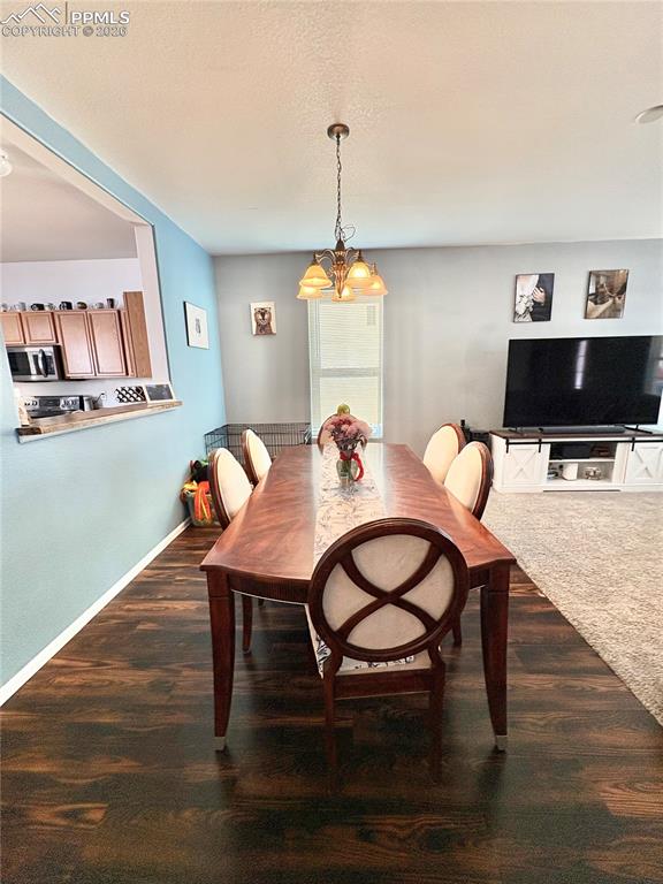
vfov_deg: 102.1
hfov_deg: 85.7
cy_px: 442
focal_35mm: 14
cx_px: 332
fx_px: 358
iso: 160
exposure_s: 1/120
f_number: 2.2
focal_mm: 2.22
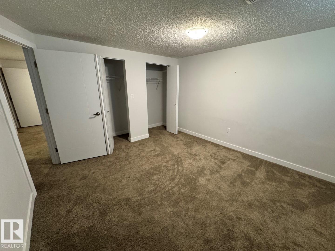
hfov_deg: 102.1
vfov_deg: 85.7
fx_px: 135
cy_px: 126
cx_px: 168
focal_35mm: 14
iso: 400
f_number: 2.2
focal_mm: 2.22
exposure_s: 1/60
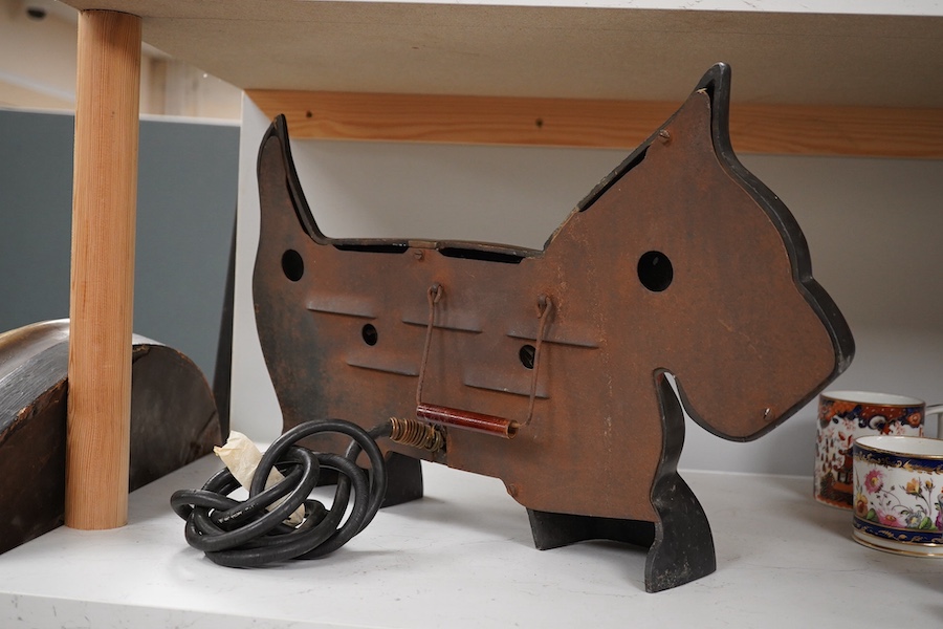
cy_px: 314
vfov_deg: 29.9
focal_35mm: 45
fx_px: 1179
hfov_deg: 43.6
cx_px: 472
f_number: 6.3
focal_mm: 30
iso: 1250
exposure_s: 1/125
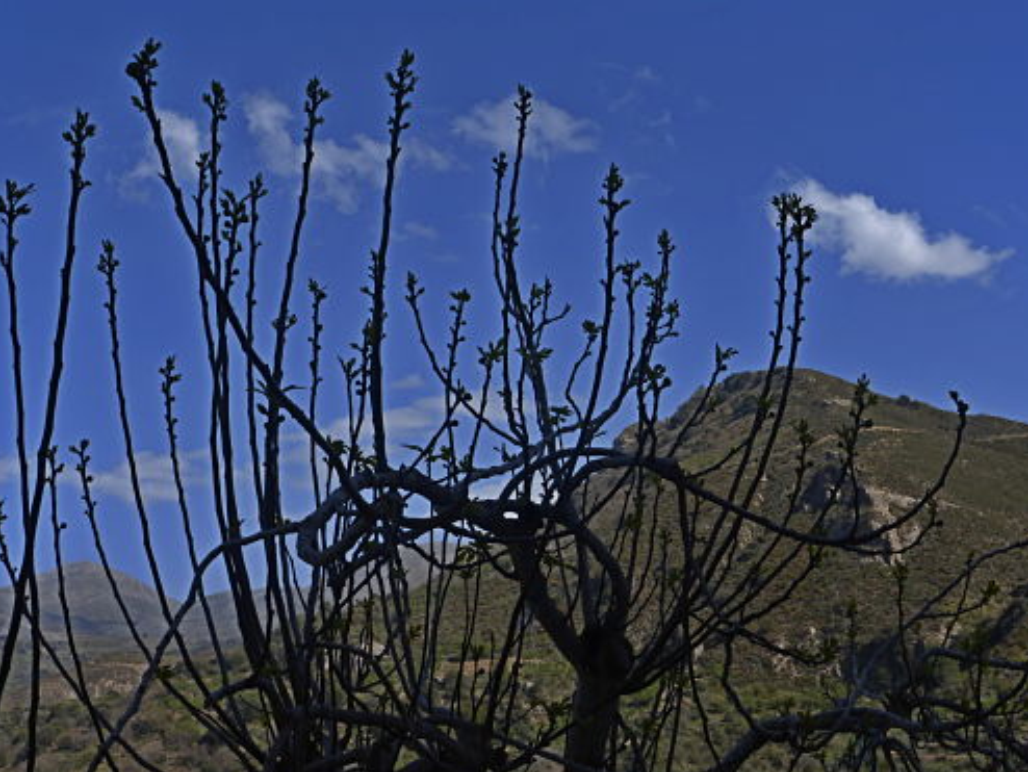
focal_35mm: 55
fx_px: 1634
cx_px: 546
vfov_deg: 26.6
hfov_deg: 34.9
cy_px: 412
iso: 100
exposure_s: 1/1000
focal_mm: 9
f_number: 4.4
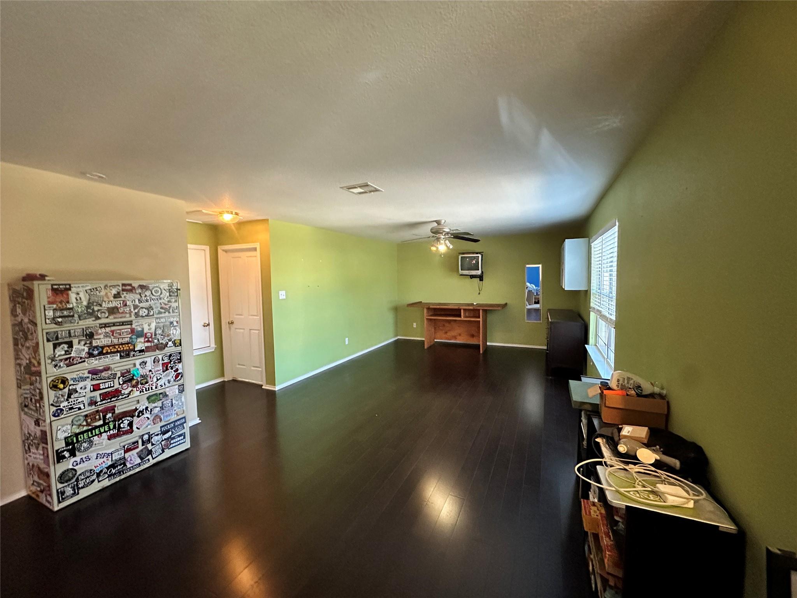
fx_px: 322
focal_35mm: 14
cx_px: 398
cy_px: 299
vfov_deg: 85.7
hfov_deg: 102.1
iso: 800
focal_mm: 2.22
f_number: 2.2
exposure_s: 1/60
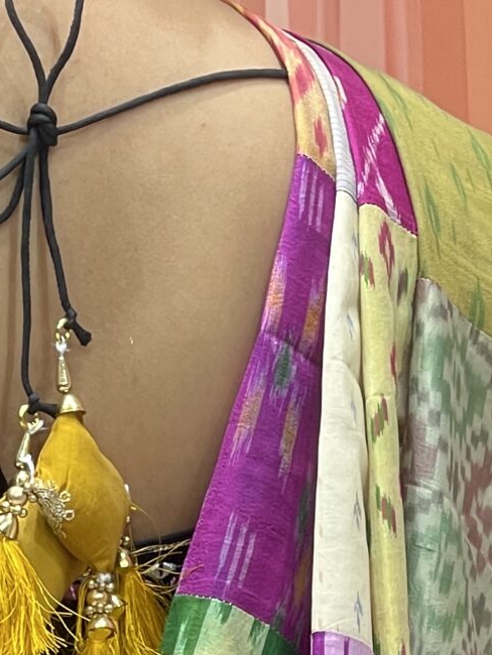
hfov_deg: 5.8
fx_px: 4772
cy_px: 113
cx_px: -222
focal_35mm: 252
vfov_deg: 7.8
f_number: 2.2
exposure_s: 1/100
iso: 40
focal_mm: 7.5
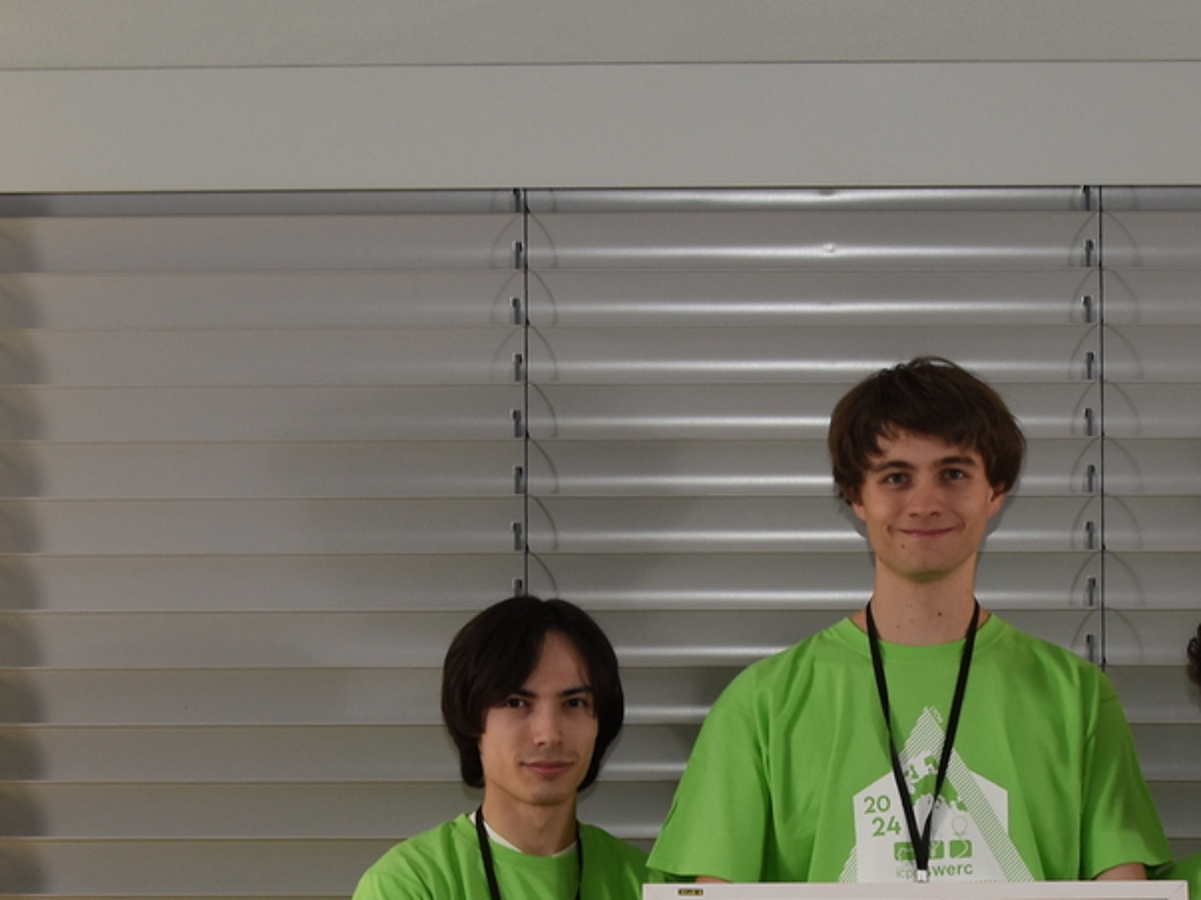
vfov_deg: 14.4
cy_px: 920
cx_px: 775
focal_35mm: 101
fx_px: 3503
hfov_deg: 19.4
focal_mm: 22
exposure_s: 1/80
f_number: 5
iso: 400
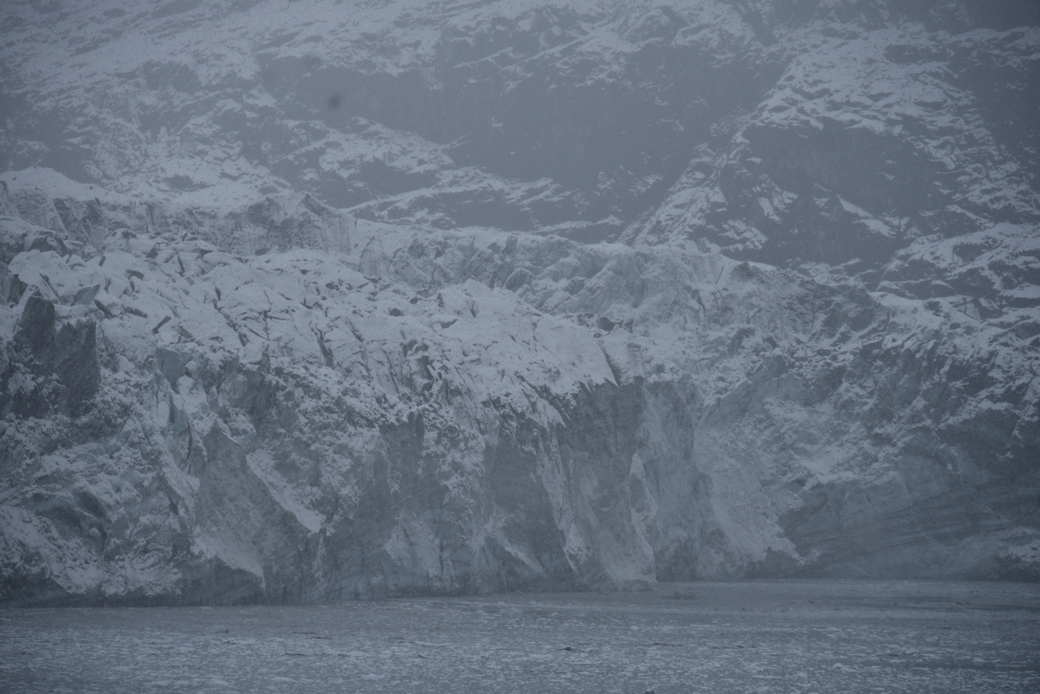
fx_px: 4623
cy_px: 347
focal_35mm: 160
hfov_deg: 12.8
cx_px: 520
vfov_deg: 8.6
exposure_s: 1/320
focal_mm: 160
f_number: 5.6
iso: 100
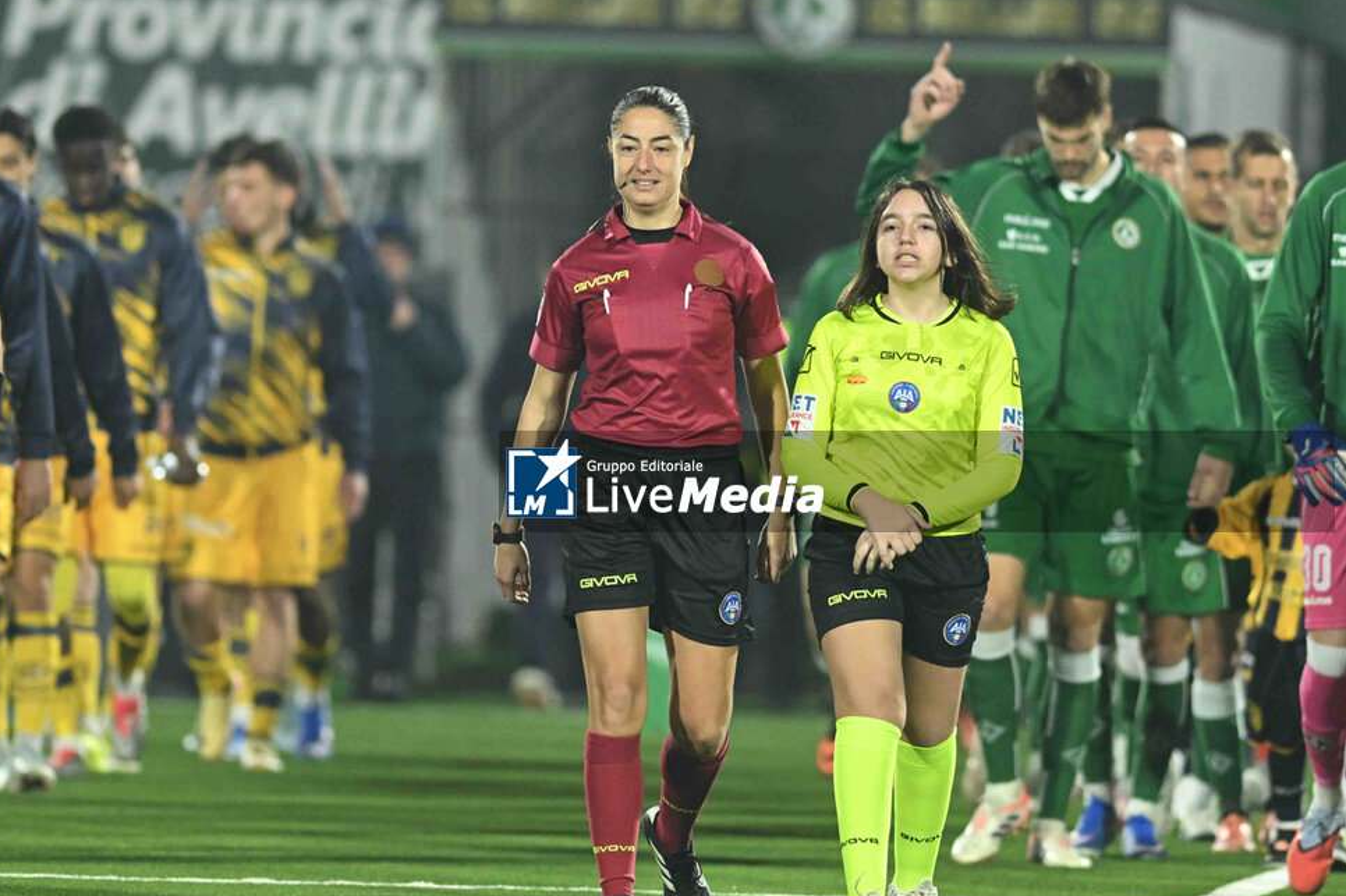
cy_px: 468
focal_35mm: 477
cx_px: 635
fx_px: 17825
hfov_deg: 4.3
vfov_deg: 2.9
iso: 2500
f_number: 3.2
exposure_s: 1/1000
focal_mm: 300
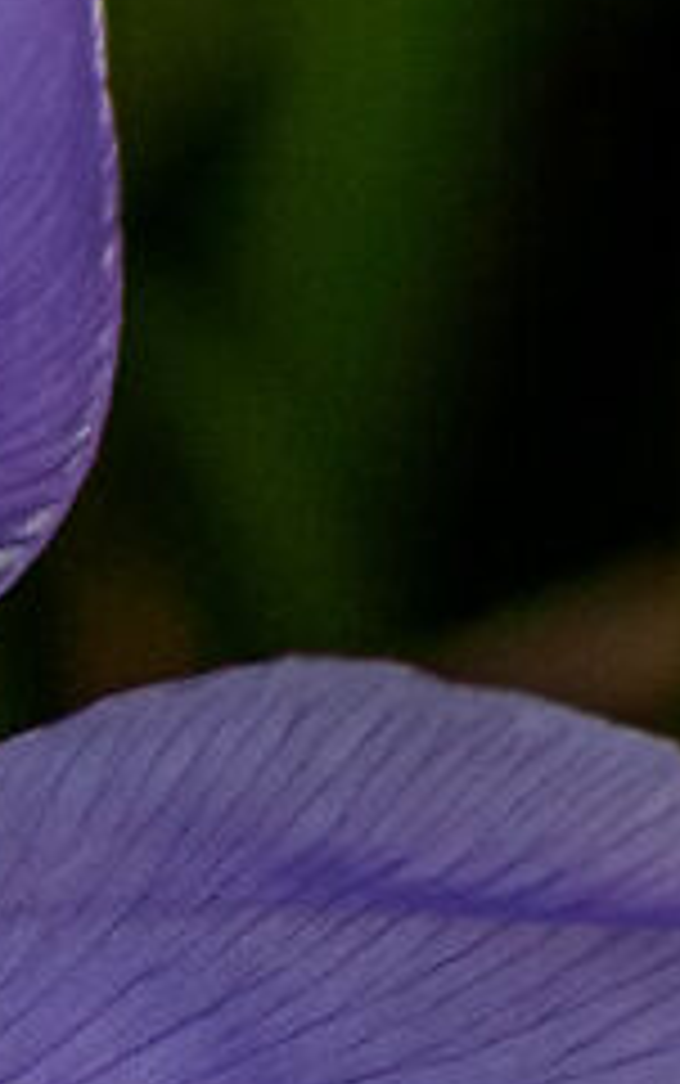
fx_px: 15778
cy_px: 1563
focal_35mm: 533
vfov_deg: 3.9
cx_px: -932
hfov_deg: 2.5
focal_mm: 35
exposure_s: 1/125
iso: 100
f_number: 3.5
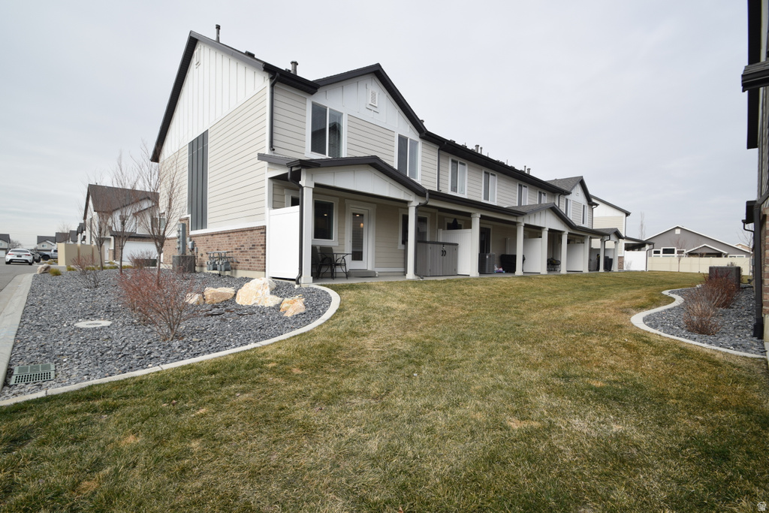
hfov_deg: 95.0
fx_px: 352
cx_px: 384
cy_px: 256
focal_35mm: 16
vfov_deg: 72.1
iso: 200
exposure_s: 1/320
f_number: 9
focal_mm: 11
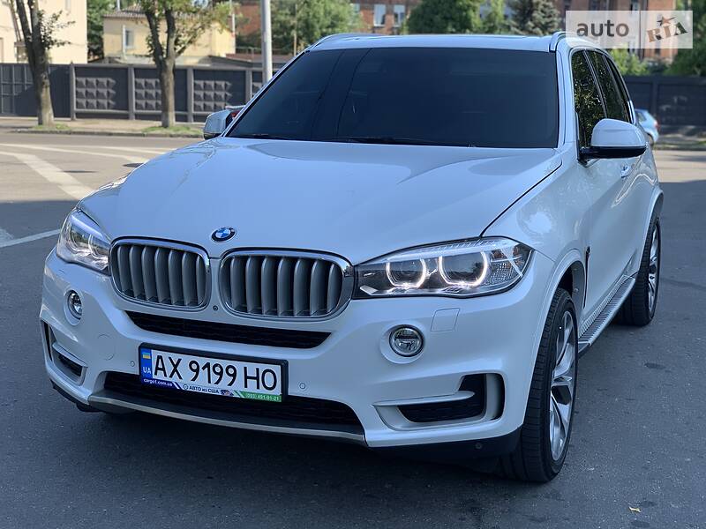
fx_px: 1061
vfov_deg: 28.0
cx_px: 353
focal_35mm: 52
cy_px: 264
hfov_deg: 36.8
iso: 16
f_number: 2.4
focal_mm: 6
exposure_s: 1/294
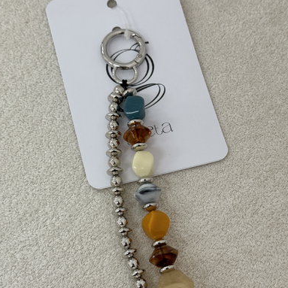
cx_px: 147
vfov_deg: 29.0
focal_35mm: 59
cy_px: 164
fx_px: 555
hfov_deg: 29.1
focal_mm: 6.76
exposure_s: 1/50
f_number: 1.78
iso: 80
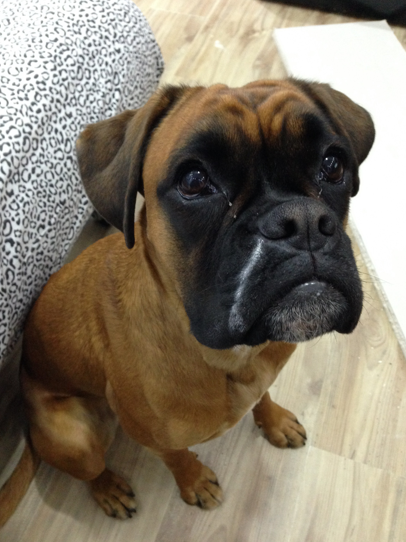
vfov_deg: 52.6
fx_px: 547
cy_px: 285
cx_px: 199
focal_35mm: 35
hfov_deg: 40.7
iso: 320
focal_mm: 4.12
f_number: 2.4
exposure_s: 1/20
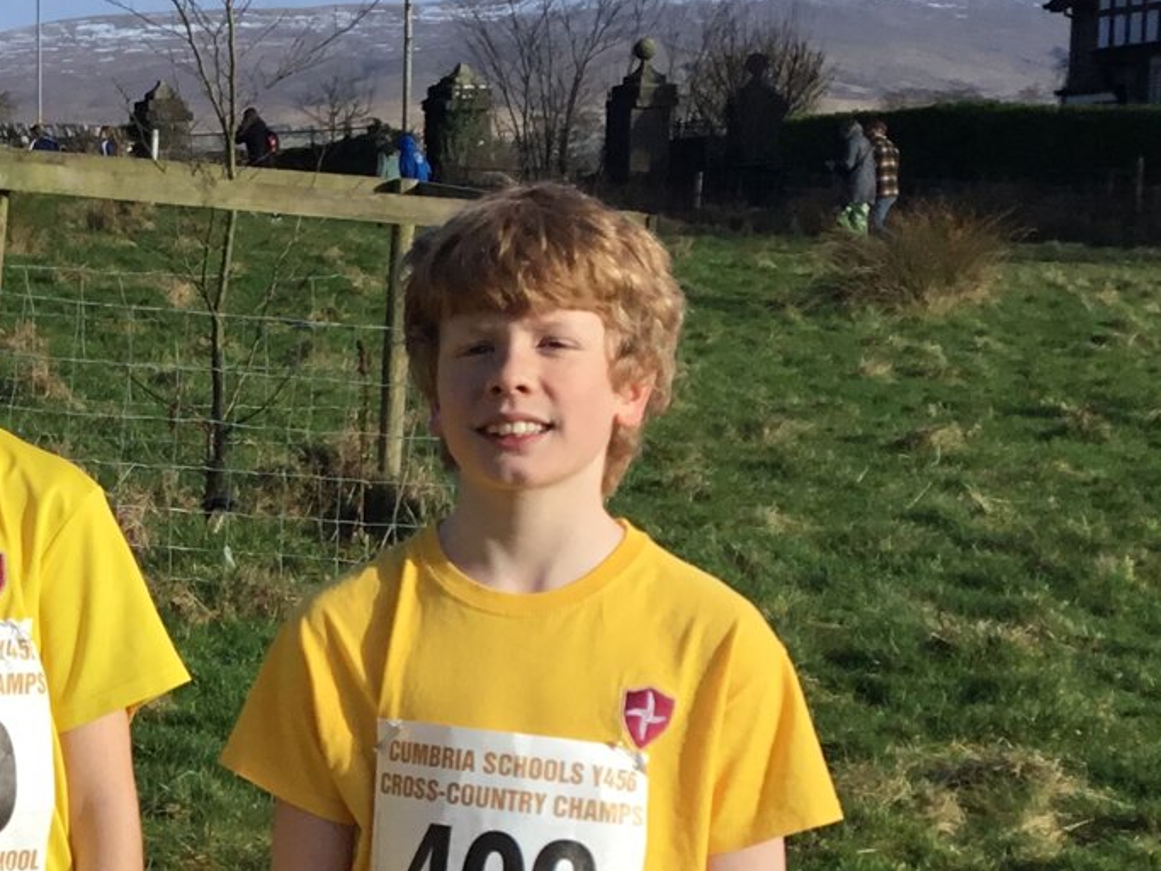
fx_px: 3119
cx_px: -158
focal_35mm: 93
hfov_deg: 20.0
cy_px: 743
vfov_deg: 15.7
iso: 25
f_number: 2.4
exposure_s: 1/1058
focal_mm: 3.3
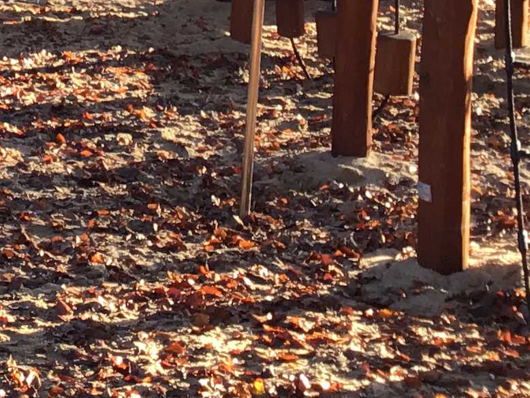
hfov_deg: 14.5
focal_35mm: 130
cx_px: -158
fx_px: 1991
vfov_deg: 10.9
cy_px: -251
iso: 25
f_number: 2.4
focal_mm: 3.3
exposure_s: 1/106
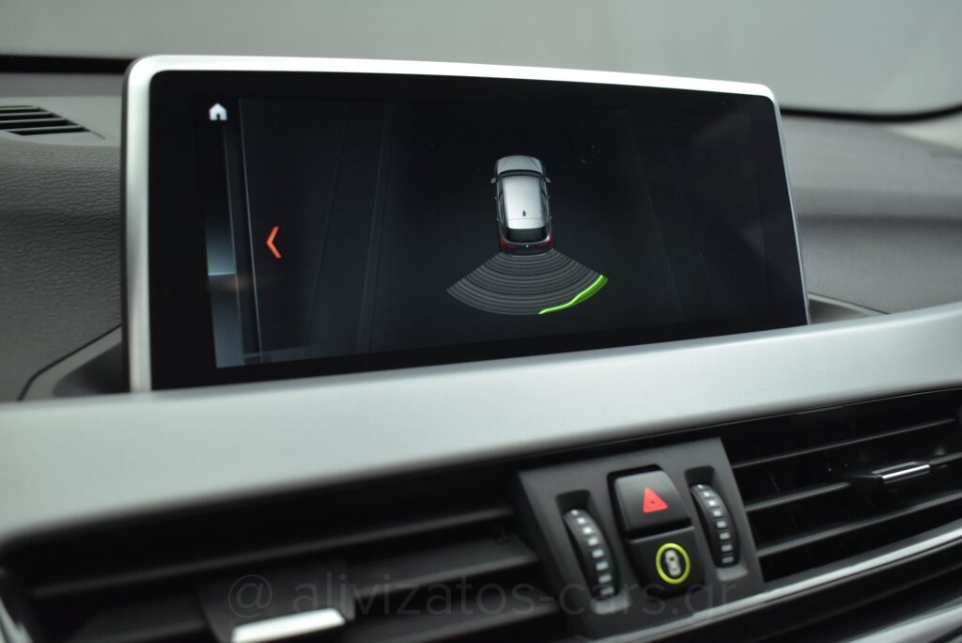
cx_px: 481
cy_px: 322
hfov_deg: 57.2
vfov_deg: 40.0
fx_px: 882
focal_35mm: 33
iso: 1600
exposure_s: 1/100
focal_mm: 22
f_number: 3.8
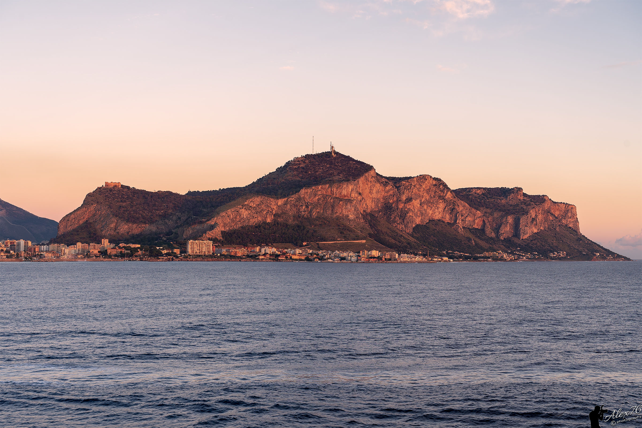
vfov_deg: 28.1
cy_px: 214
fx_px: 856
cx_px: 321
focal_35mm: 48
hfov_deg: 41.1
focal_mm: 48
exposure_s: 1/20
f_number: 8
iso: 100
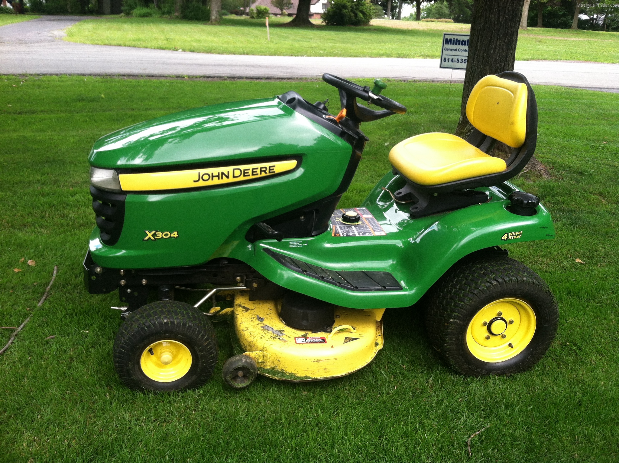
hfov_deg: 52.7
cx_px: 310
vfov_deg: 40.6
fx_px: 625
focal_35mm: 35
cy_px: 232
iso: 80
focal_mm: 3.85
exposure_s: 1/142
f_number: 2.8
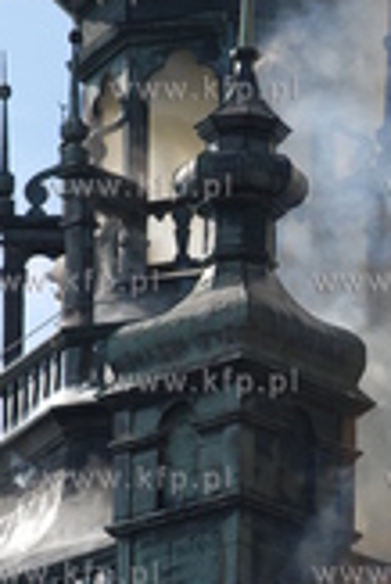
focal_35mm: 571
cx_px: 434
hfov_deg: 2.4
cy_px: 376
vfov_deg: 3.6
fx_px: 9286
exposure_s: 1/500
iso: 100
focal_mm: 155
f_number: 5
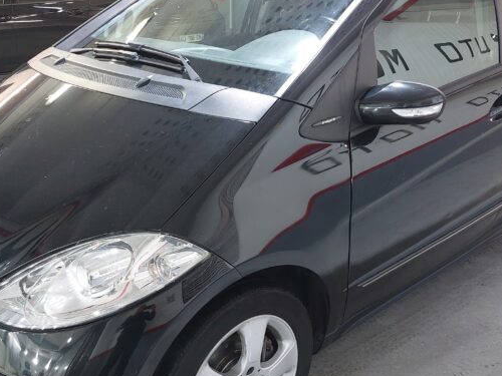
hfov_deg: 46.8
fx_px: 580
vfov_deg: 35.9
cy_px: 201
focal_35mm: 40
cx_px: 260
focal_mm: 5.23
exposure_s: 1/50
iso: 250
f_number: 1.8
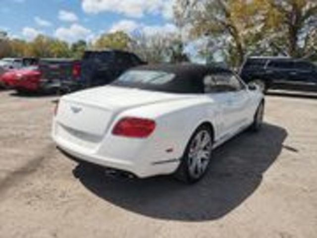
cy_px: 119
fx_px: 211
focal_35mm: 23
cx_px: 158
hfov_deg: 73.9
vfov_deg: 58.9
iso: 50
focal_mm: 5.4
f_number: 1.8
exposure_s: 1/2258
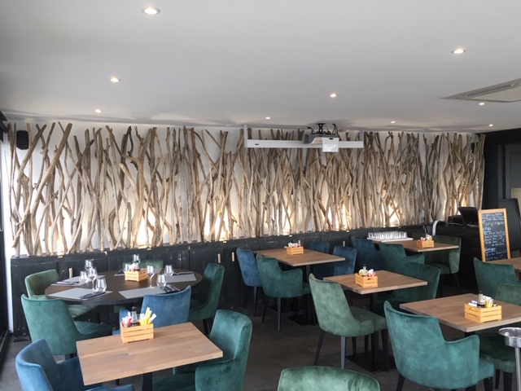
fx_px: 436
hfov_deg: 61.7
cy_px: 196
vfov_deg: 48.2
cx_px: 260
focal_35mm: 29
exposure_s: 1/33
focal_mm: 4.15
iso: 40
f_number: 2.2
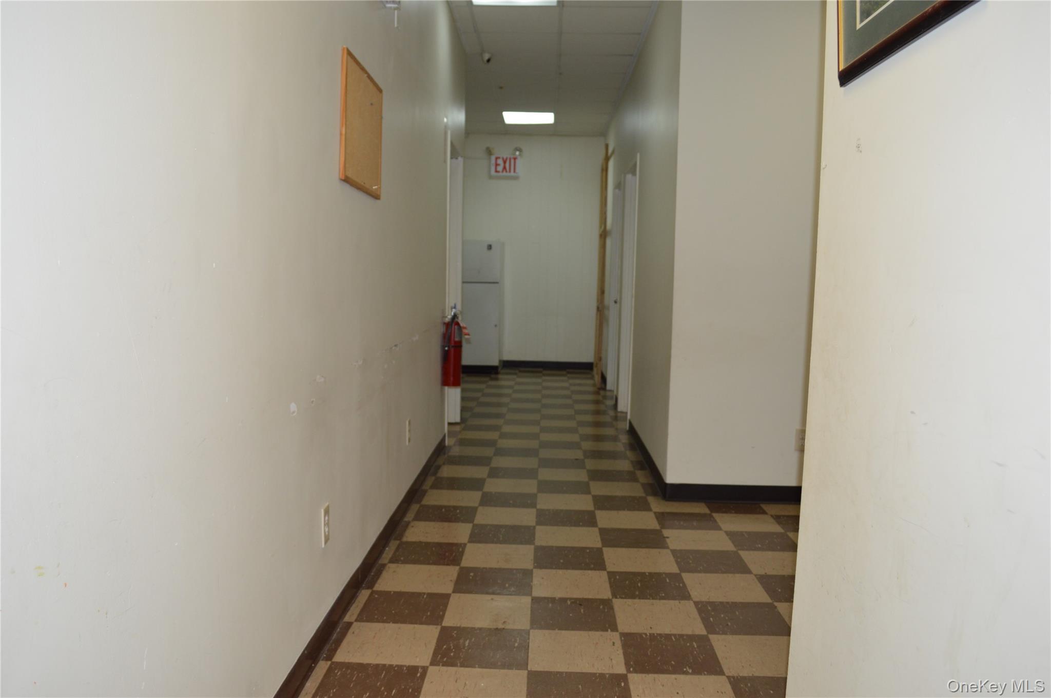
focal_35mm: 27
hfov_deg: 67.4
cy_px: 349
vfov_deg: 47.8
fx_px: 787
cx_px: 526
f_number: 4
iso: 400
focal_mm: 18
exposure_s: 1/80
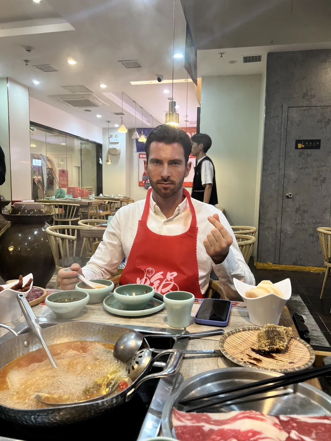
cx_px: 166
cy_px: 220
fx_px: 331
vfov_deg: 67.3
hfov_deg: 53.1
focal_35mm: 26
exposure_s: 1/100
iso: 100
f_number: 1.5
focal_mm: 5.7
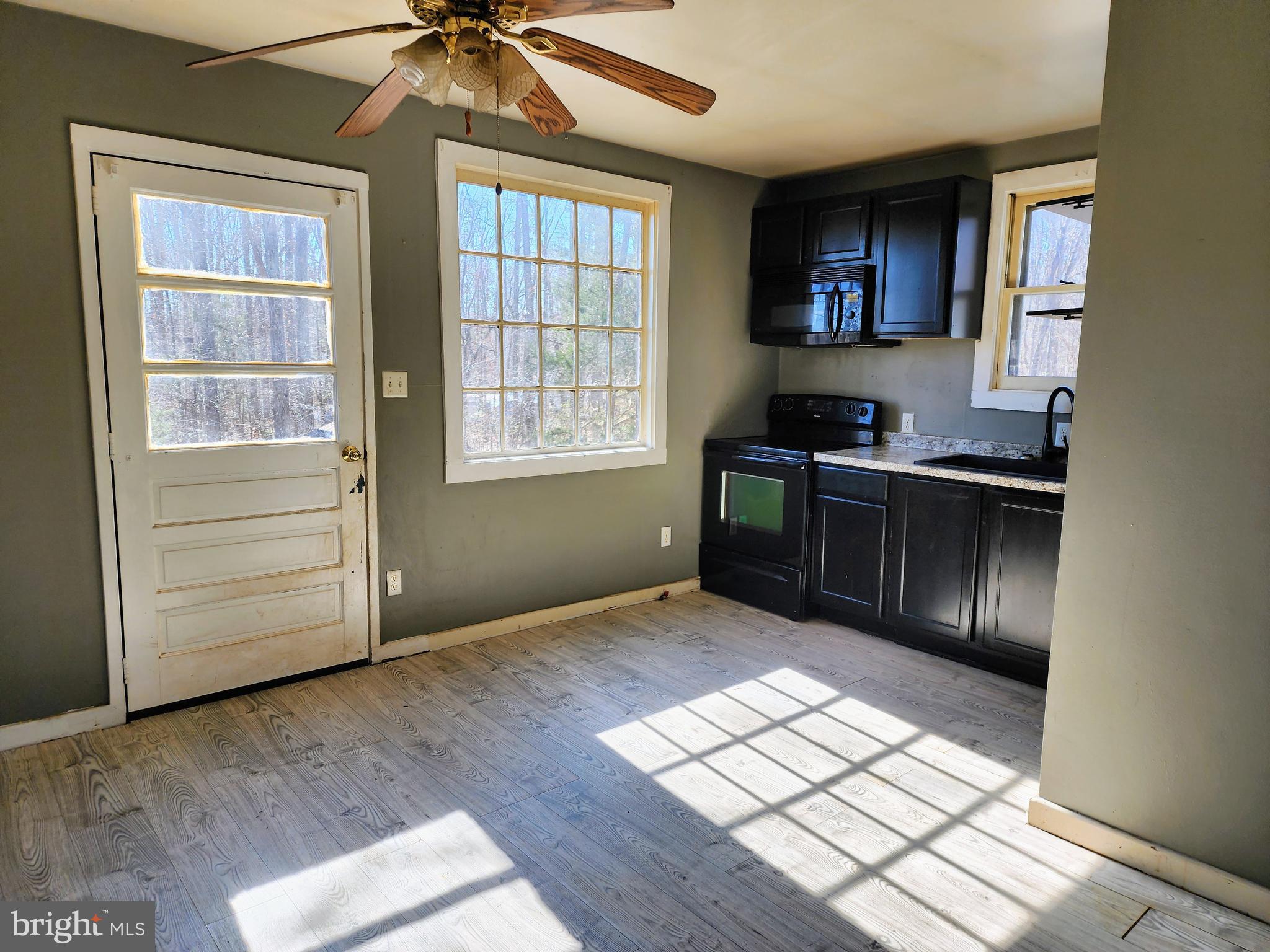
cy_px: 476
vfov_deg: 58.9
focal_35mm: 23
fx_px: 844
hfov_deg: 73.9
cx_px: 635
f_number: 1.8
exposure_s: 1/180
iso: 20
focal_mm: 6.4
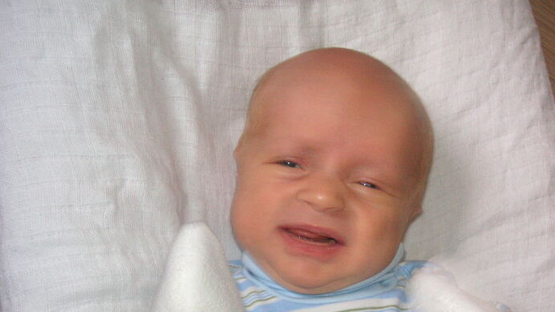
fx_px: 692
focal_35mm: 47
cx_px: 269
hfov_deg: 43.7
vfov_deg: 25.1
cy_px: 239
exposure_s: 1/45
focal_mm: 6.1
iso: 160
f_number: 2.8
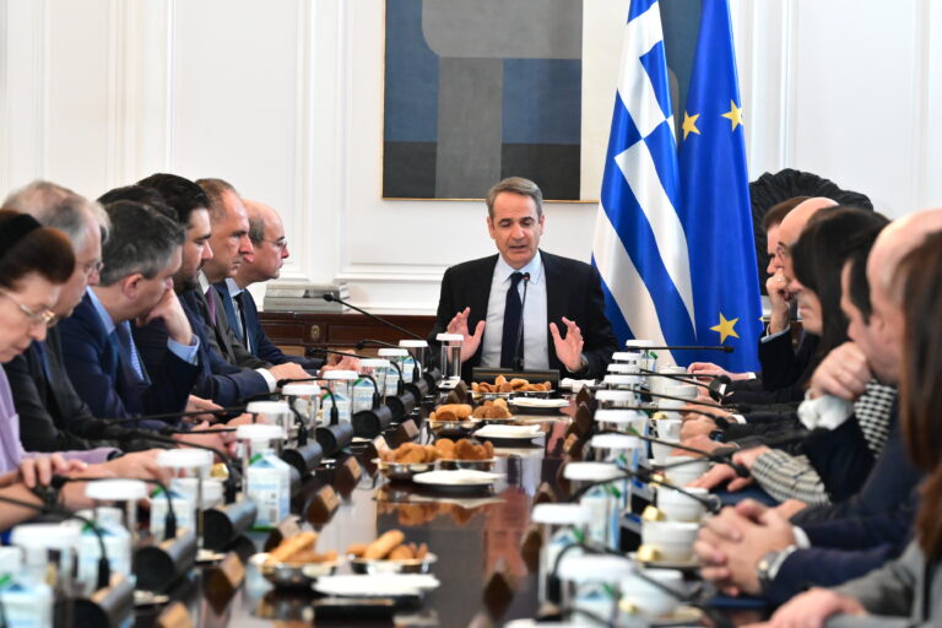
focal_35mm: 105
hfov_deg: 19.5
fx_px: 2747
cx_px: 471
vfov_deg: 13.0
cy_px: 314
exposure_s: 1/500
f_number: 4
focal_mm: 70
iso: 8000
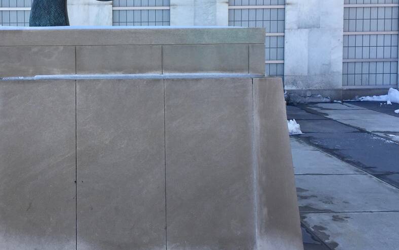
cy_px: 74
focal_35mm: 47
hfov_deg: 41.8
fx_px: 511
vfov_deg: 27.2
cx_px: 117
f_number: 2.2
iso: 32
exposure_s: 1/391
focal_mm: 4.15
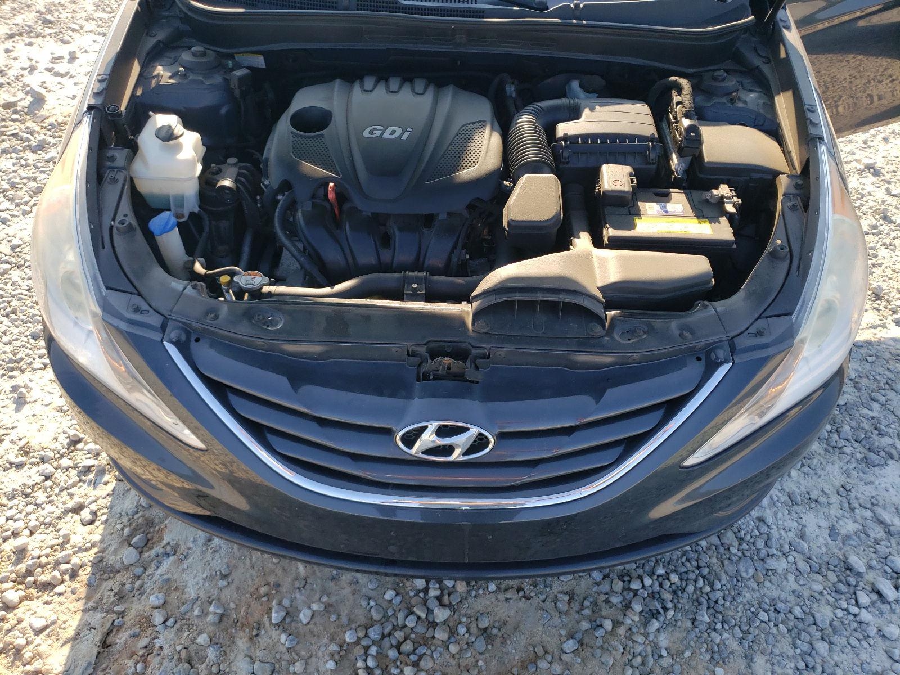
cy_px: 338
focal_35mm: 26
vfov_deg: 53.1
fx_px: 676
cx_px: 450
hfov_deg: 67.3
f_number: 1.5
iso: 50
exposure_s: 1/556
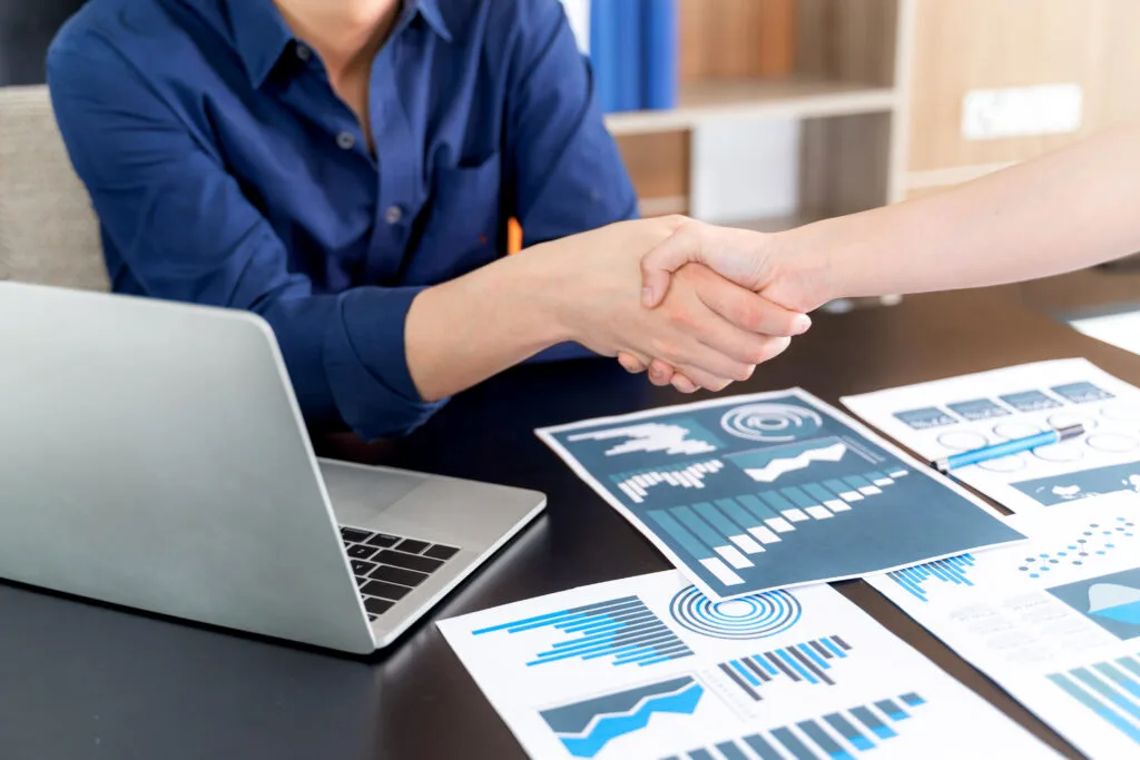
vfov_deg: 29.9
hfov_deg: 43.6
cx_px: 570
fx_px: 1425
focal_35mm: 45
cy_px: 380
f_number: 2.8
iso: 200
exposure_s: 1/20
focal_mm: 45
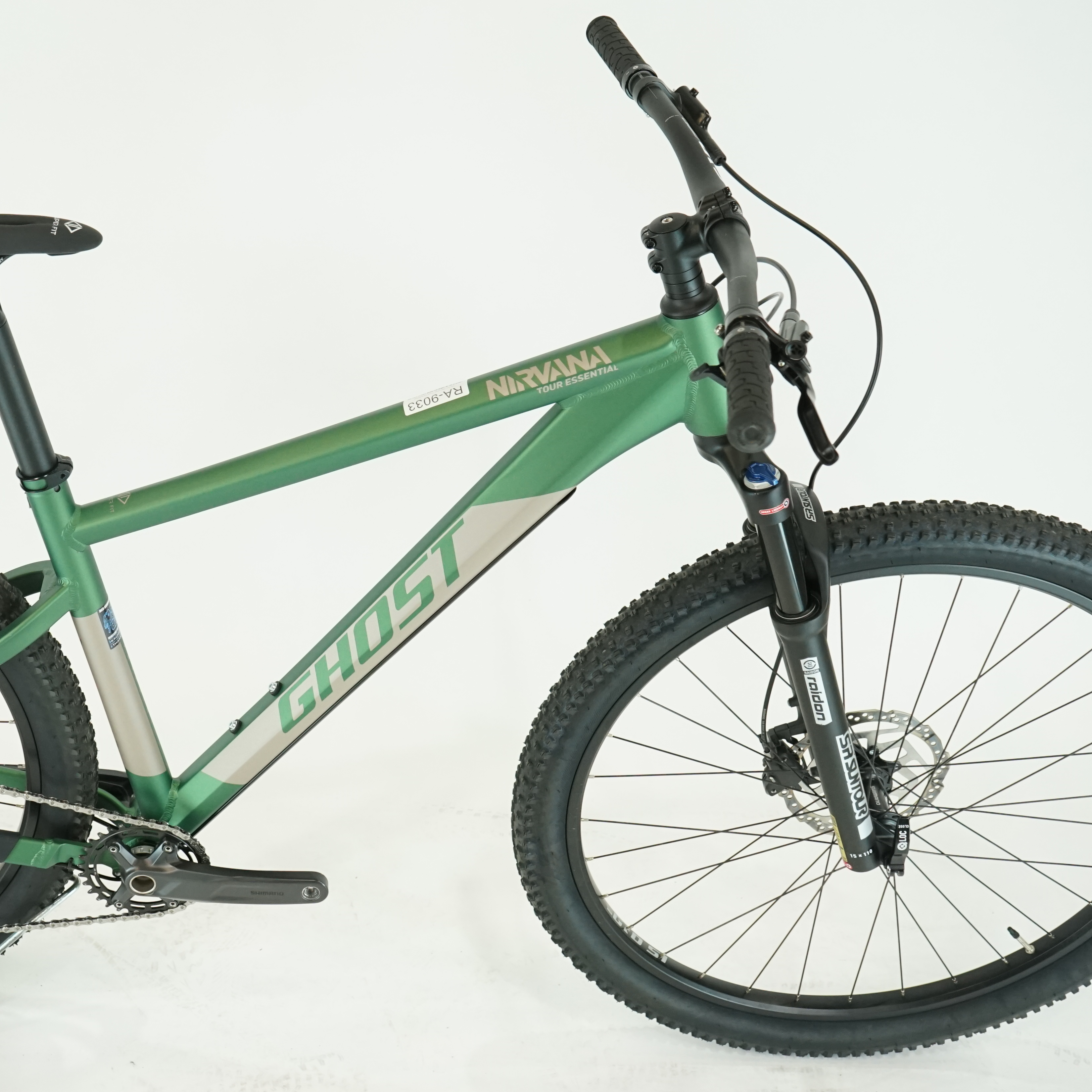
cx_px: 300
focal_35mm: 51
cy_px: 499
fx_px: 1820
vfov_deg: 33.4
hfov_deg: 32.9
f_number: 5.6
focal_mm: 33
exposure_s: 1/200
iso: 1600
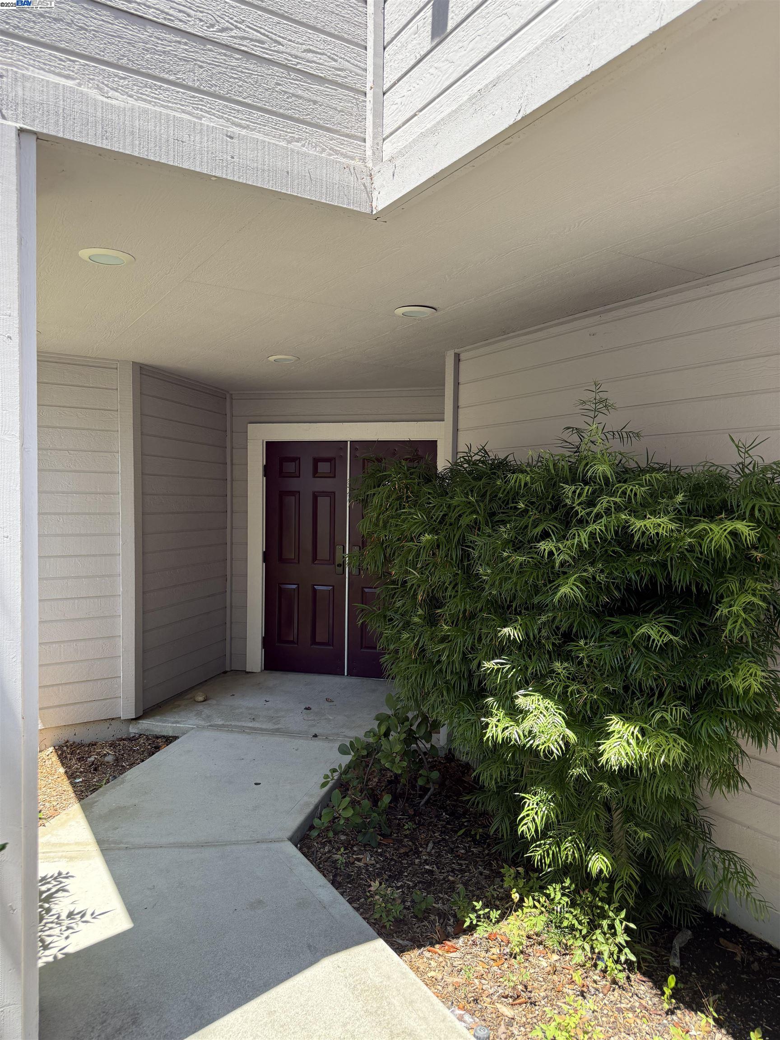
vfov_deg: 71.6
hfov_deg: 56.8
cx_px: 390
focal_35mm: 24
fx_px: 721
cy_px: 520
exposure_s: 1/780
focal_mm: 6.76
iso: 100
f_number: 1.78
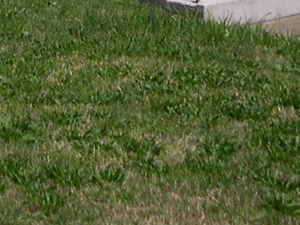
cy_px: -271
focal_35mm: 191
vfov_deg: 7.4
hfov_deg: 10.1
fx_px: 1655
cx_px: -109
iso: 100
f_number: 7.6
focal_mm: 8
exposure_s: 1/324
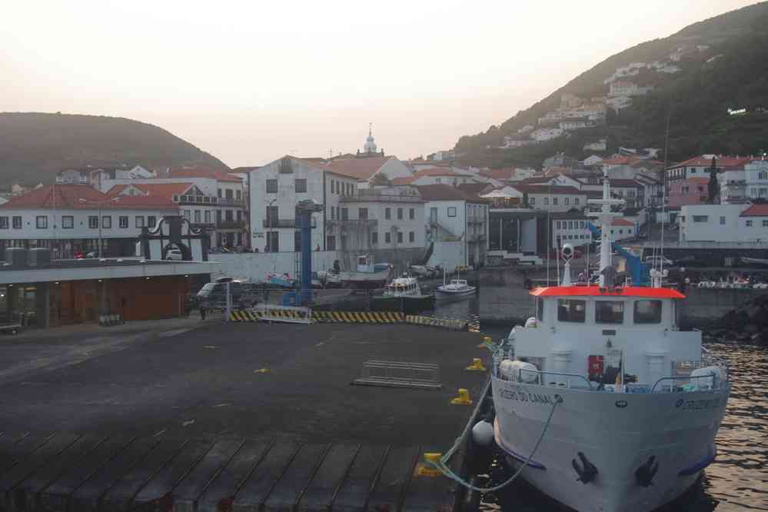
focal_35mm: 42
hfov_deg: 46.4
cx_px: 384
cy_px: 256
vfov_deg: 31.9
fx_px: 896
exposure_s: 1/60
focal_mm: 28
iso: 1600
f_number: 6.3
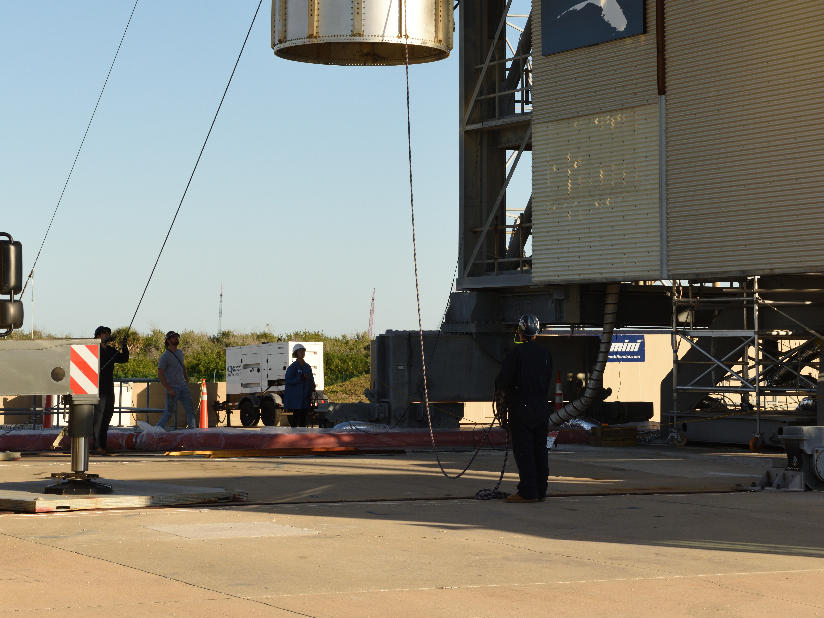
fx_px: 2142
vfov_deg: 16.1
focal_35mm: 90
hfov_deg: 21.8
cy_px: 24
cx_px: 411
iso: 400
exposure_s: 1/640
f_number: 10
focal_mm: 62
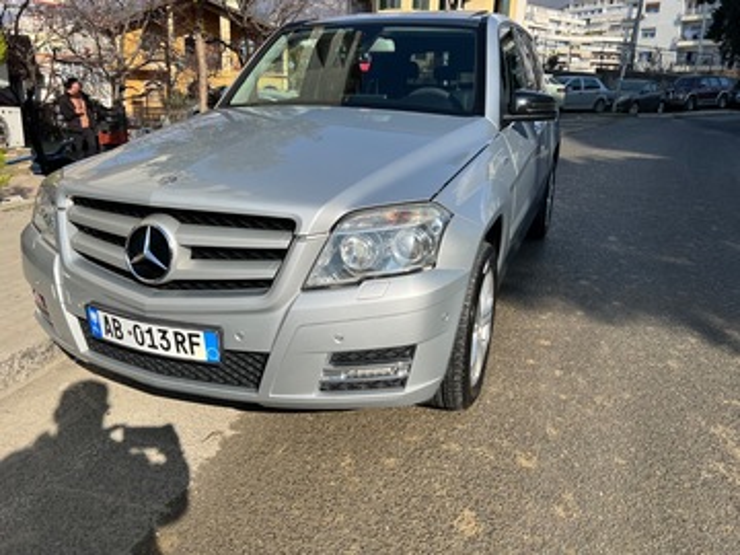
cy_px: 278
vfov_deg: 53.1
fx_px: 556
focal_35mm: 26
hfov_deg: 67.3
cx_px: 370
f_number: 1.5
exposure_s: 1/4274
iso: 50
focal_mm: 5.7
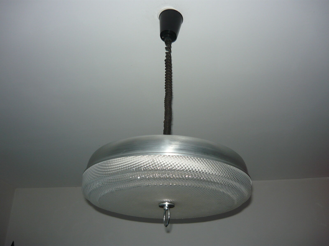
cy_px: 123
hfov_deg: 55.4
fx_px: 314
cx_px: 164
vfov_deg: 42.9
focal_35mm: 33
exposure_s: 1/30
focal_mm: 5.5
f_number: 2.8
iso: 100
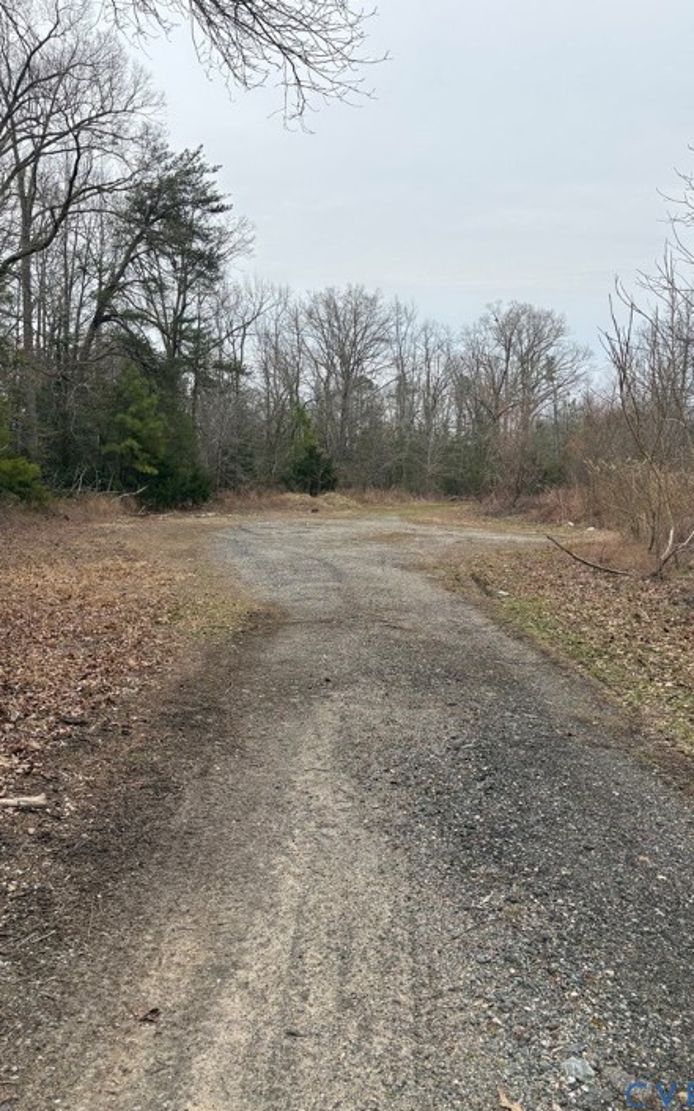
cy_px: 515
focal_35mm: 30
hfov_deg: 41.8
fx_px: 908
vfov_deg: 62.8
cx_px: 354
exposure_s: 1/1081
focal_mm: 5.96
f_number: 1.6
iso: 50
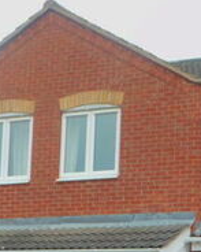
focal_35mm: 104
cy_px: 235
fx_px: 774
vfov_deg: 18.1
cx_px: 231
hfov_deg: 14.4
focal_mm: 4.9
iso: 200
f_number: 3.2
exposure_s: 1/1250
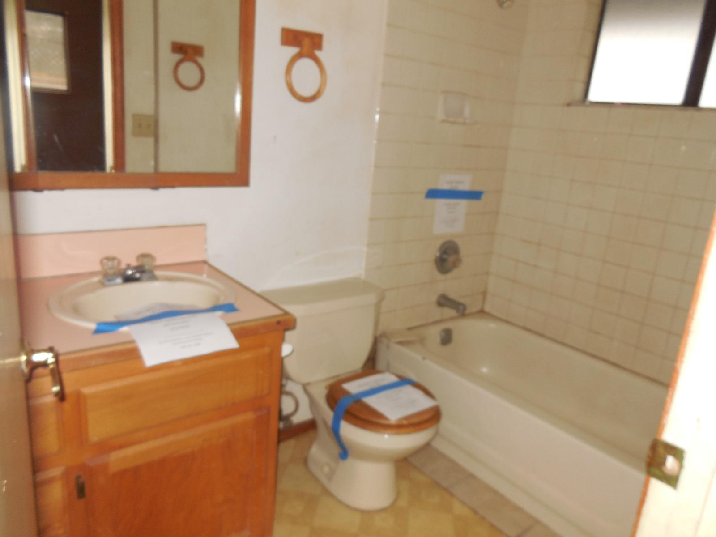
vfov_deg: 54.9
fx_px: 517
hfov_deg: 69.4
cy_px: 268
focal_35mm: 25
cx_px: 358
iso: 200
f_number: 3.1
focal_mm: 4.5
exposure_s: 1/25
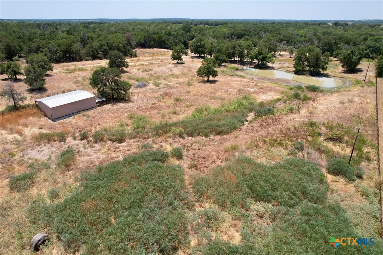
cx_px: 192
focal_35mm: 22
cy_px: 128
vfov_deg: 57.2
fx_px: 234
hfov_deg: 78.6
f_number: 2.8
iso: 100
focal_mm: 8.38
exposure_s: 1/1500
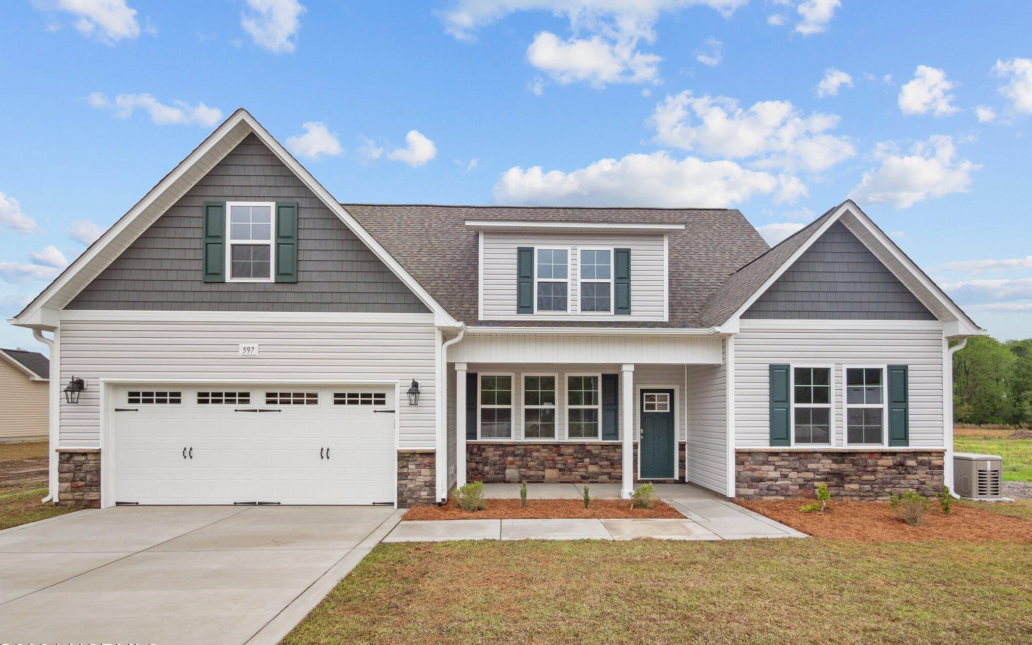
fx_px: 422
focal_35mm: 15
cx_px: 515
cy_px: 297
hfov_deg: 101.5
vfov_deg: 74.7
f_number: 5.6
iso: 200
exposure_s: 1/500
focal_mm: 7
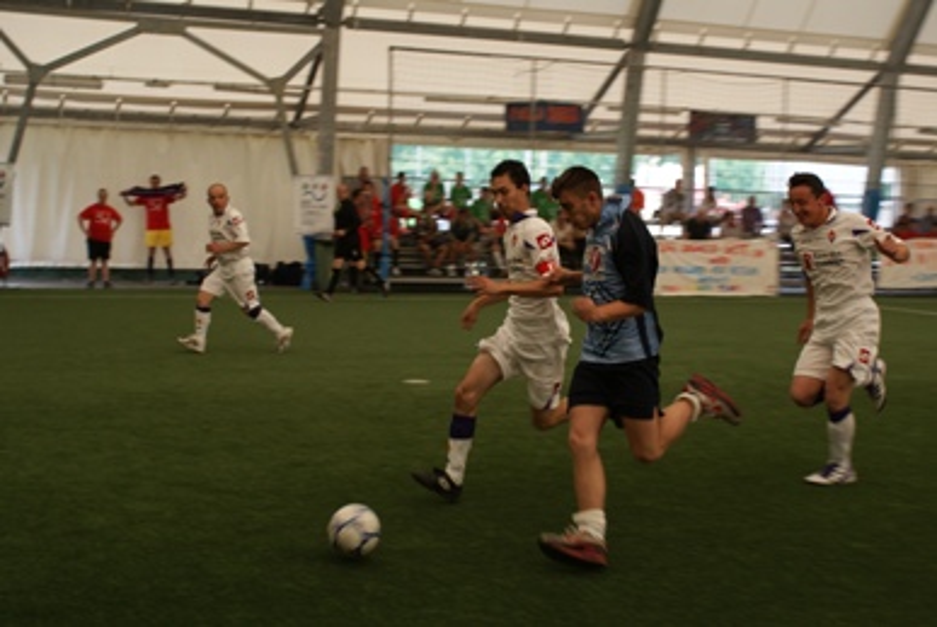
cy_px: 314
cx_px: 468
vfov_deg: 29.9
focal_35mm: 45
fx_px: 1173
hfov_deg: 43.6
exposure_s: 1/125
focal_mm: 30
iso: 125
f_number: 5
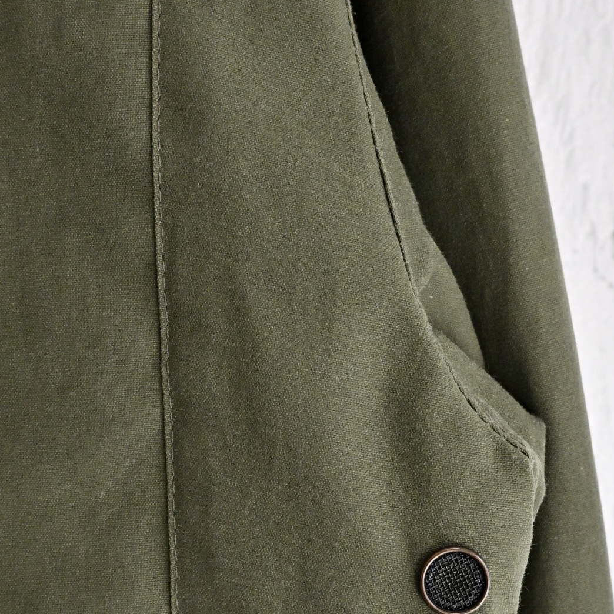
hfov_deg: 25.0
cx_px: 253
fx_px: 1385
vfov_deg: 24.7
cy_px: 471
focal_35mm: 69
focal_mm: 20
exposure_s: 1/80
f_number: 5.6
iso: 800
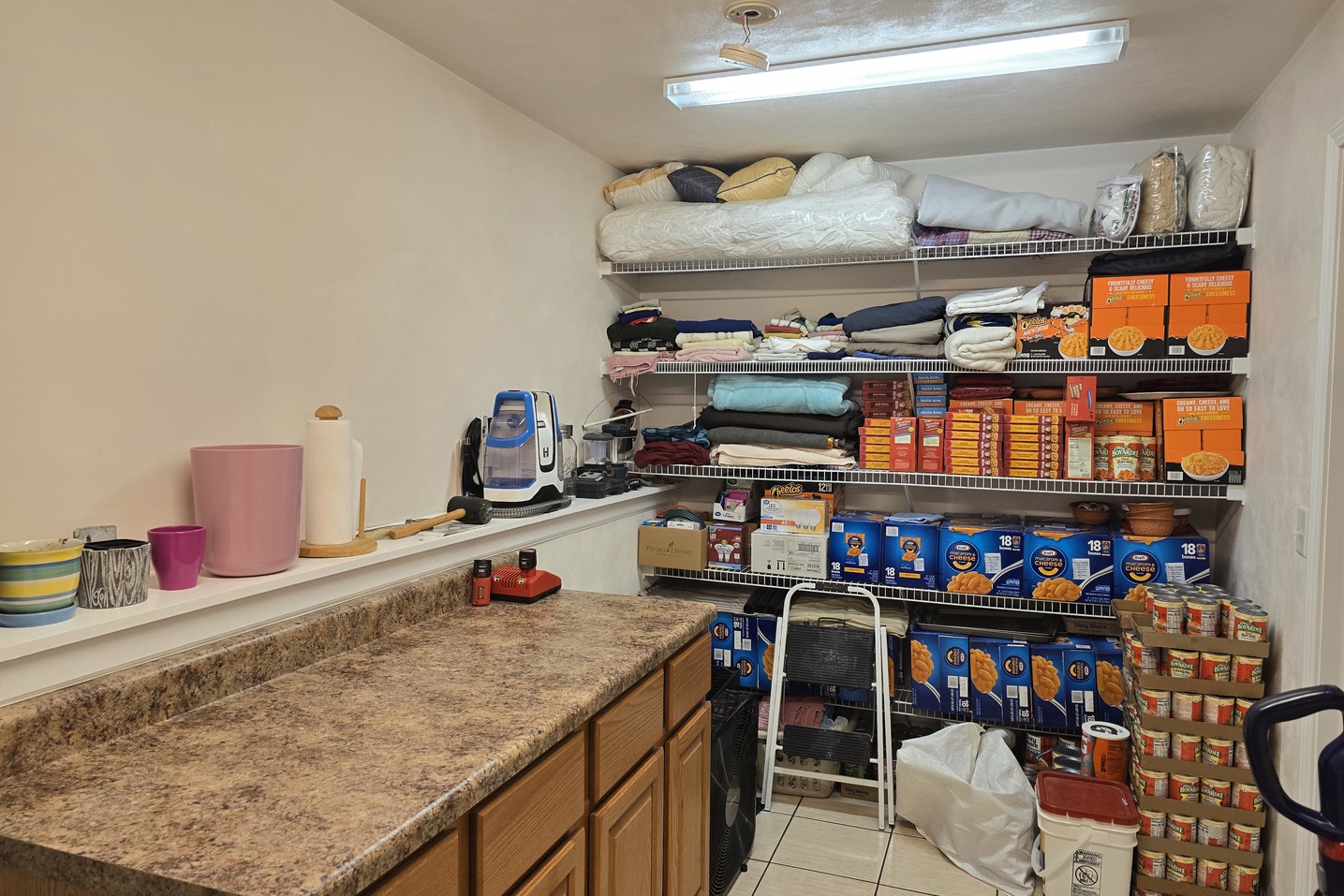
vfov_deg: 53.1
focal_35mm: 24
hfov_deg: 73.7
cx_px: 673
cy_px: 438
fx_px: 896
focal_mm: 6.3
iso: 125
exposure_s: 1/120
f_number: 1.7
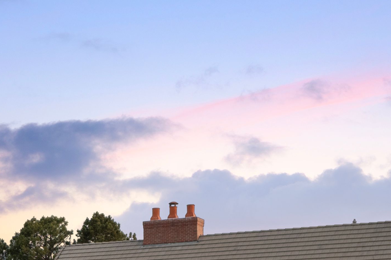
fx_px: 923
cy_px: 379
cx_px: -34
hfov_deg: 22.6
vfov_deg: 15.0
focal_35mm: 85
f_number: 2.8
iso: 300
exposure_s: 1/15
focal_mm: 8.38
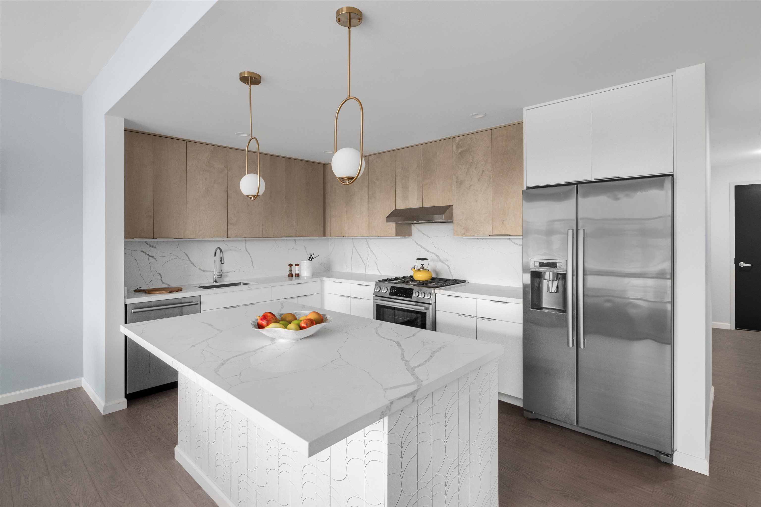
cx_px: 380
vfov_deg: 70.4
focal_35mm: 17
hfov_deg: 93.3
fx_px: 359
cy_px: 254
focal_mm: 17
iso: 1250
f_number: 11
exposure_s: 1/25
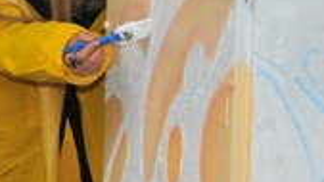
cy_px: 60
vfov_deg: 8.1
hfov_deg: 14.2
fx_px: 1288
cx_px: 15
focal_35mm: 150
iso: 800
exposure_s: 1/160
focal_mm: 36
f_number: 5
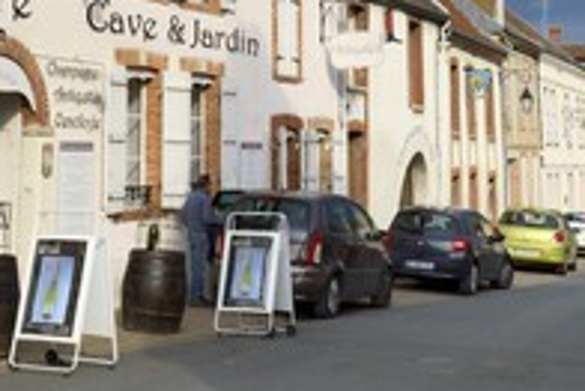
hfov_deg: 26.2
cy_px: -18
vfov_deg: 17.3
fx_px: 1252
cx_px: 197
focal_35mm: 77
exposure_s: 1/200
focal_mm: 36
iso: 400
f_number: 18
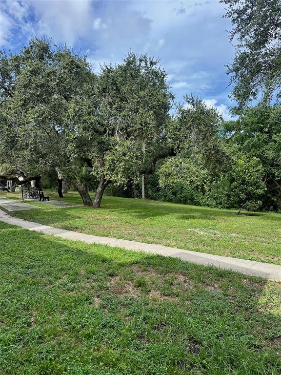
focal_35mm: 24
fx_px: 260
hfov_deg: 56.8
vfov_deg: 71.6
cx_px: 140
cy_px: 188
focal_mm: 6.86
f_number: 1.78
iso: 80
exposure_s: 1/1949
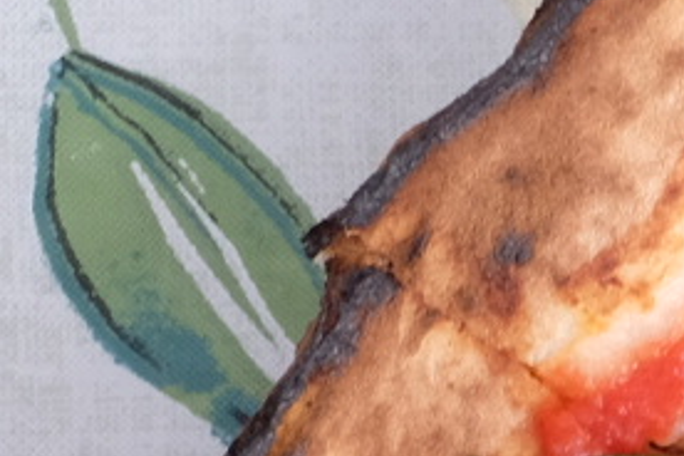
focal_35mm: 193
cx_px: 1363
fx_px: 3667
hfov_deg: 9.9
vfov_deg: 6.9
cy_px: 872
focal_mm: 20.1
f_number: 20
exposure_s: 1/10
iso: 800
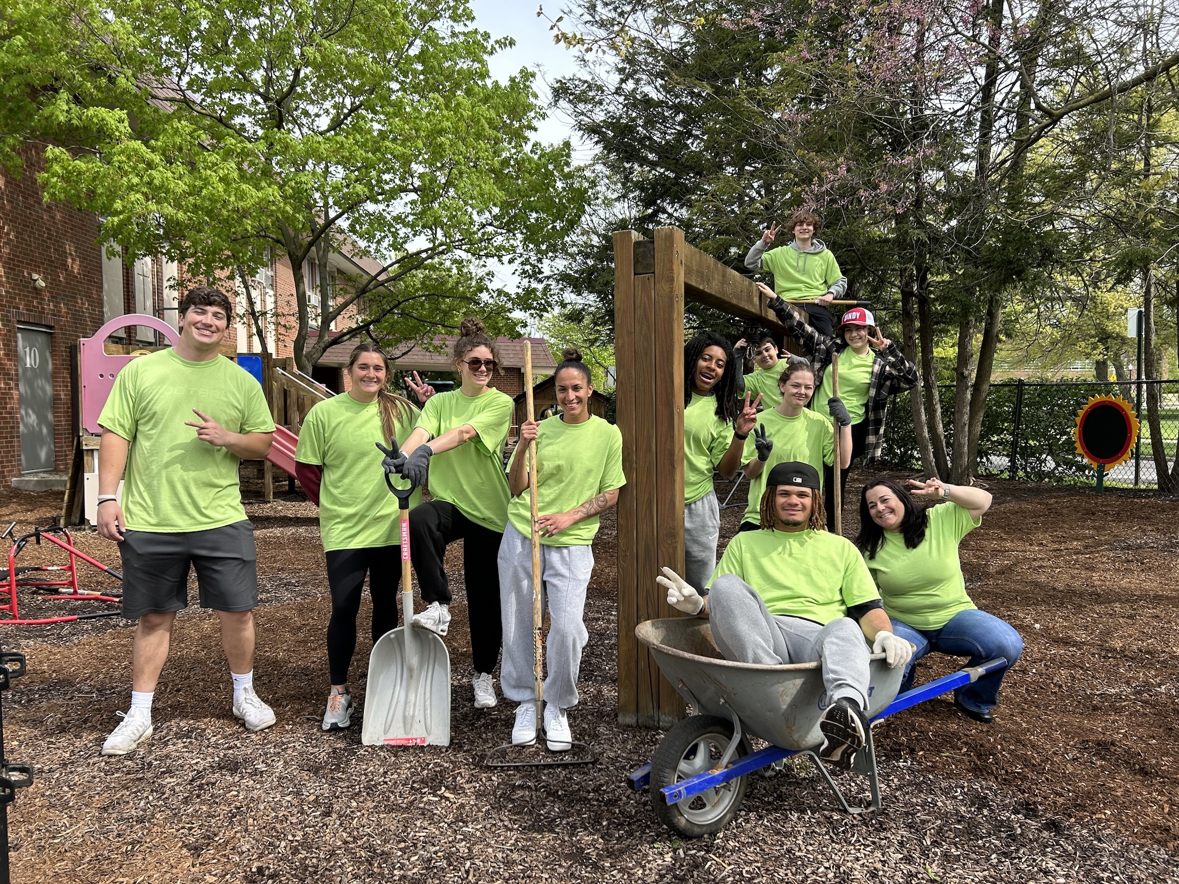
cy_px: 442
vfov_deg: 53.1
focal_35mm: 26
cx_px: 590
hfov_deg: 67.3
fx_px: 886
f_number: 1.5
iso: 50
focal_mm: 5.7
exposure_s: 1/1344
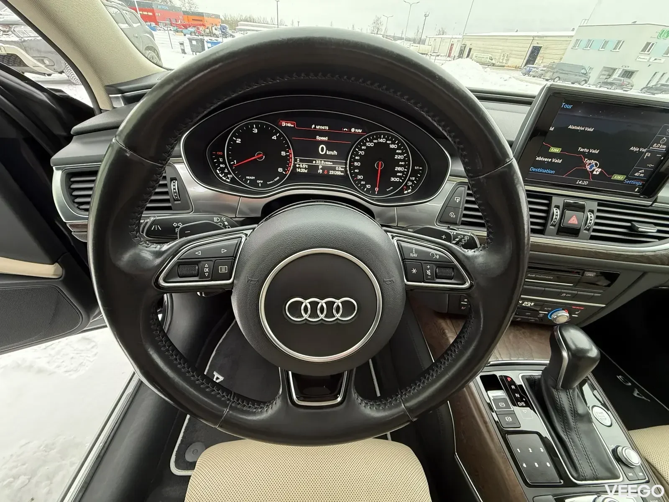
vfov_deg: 85.7
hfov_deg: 102.1
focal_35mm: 14
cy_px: 251
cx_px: 334
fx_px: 271
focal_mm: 2.22
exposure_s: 1/99
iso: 320
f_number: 2.2
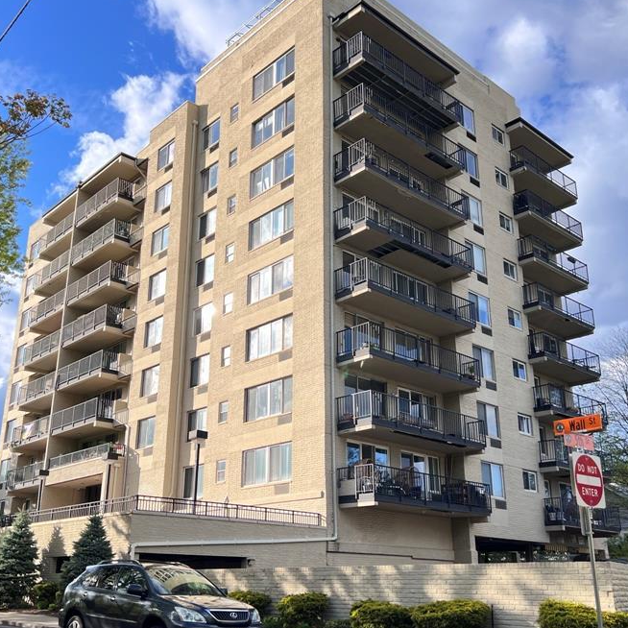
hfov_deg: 46.0
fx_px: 739
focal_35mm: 36
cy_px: 327
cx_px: 287
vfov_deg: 46.0
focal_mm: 5.7
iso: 50
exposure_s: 1/1038
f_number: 1.5
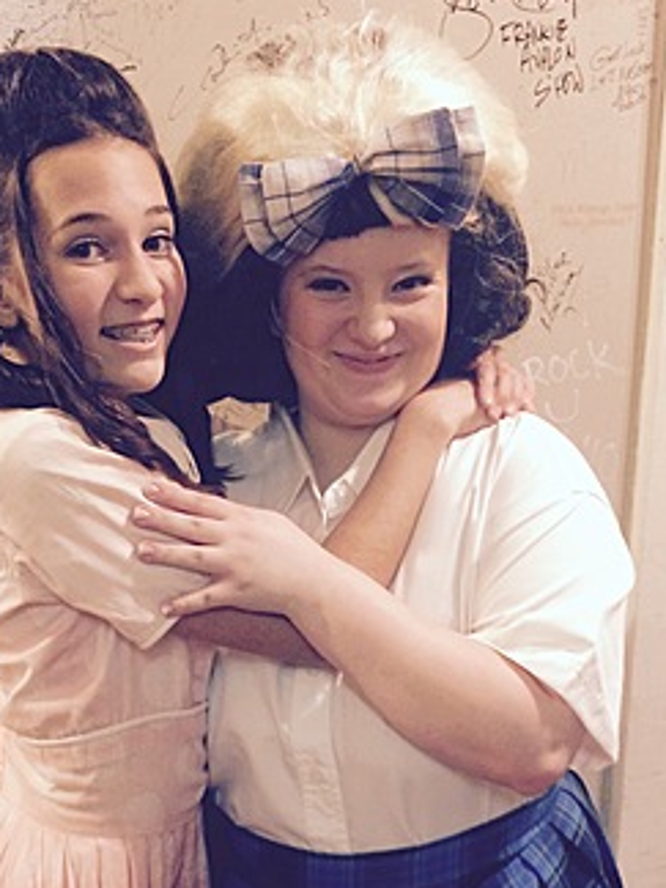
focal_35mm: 43
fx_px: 1103
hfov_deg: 33.5
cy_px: 633
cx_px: 288
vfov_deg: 42.9
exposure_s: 1/30
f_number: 2.2
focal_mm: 4.15
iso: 320
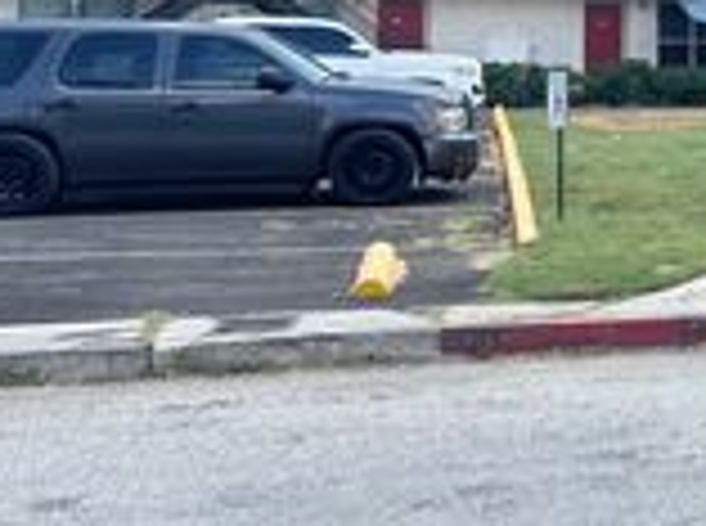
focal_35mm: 83
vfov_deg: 17.2
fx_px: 1689
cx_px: 1097
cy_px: -34
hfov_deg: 20.0
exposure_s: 1/769
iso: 50
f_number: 1.6
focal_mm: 5.96
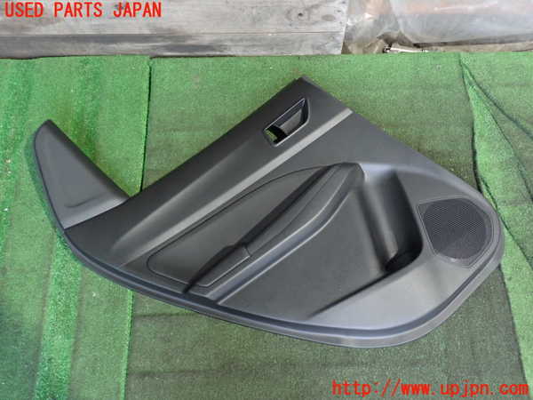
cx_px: 266
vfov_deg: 46.8
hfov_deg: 60.0
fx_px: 462
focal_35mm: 30
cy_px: 200
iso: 800
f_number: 3.2
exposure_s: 1/15
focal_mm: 5.4
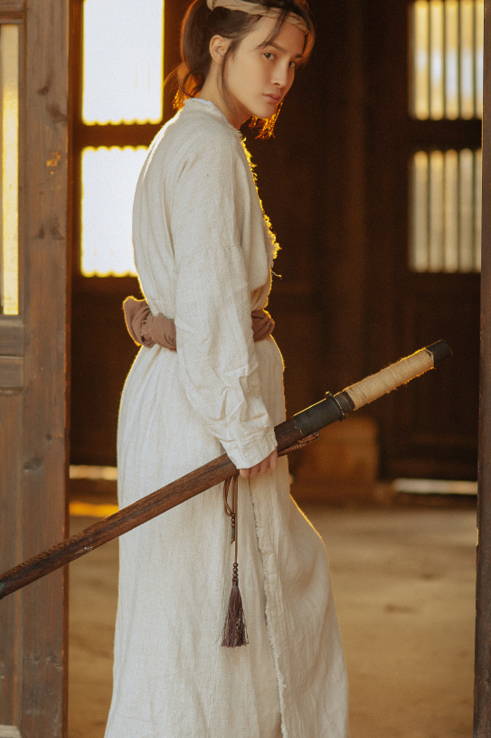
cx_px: 230
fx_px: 2560
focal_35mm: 125
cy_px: 366
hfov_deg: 11.0
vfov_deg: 16.4
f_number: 2.8
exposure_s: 1/100
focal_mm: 85
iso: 500
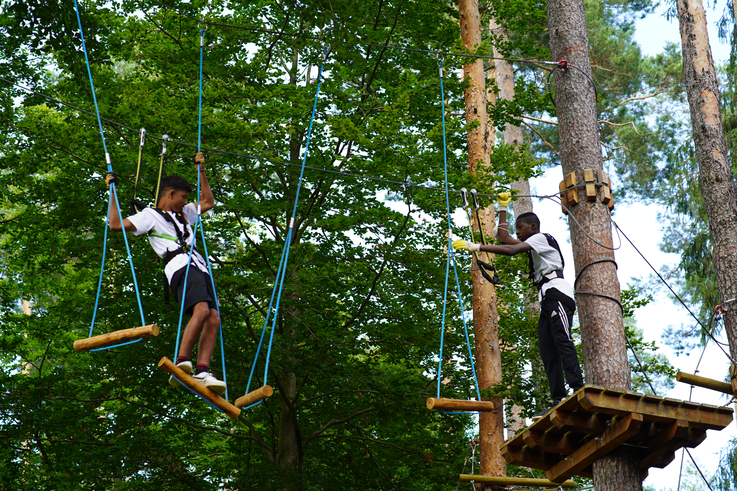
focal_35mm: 85
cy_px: 246
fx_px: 1740
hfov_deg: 23.9
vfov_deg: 16.1
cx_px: 368
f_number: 4
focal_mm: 85
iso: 160
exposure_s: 1/100
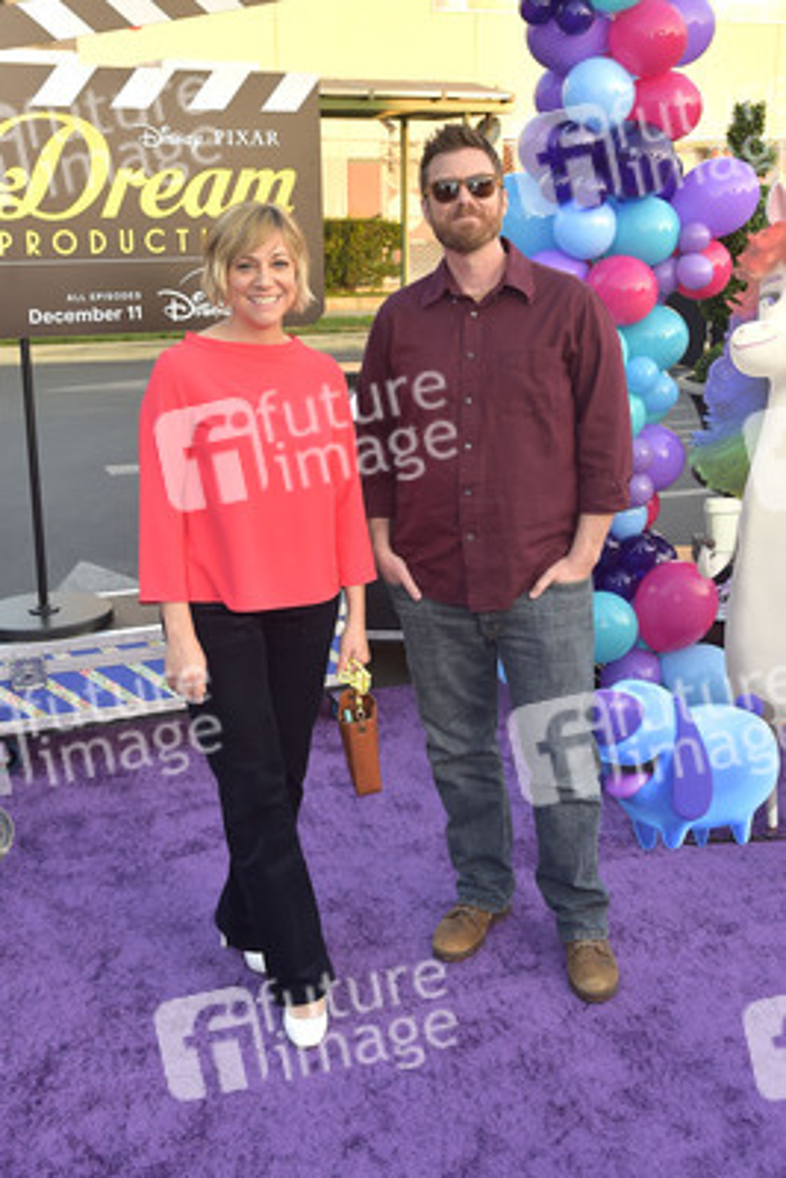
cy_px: 589
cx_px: 393
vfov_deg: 55.8
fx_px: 1112
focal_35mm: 34
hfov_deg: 38.9
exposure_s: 1/250
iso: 640
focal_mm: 34
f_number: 6.3
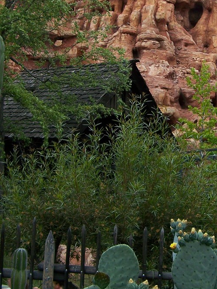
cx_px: 170
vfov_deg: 26.3
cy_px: 69
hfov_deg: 20.0
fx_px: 610
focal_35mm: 73
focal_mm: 6.3
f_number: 2.8
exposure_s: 1/500
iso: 80
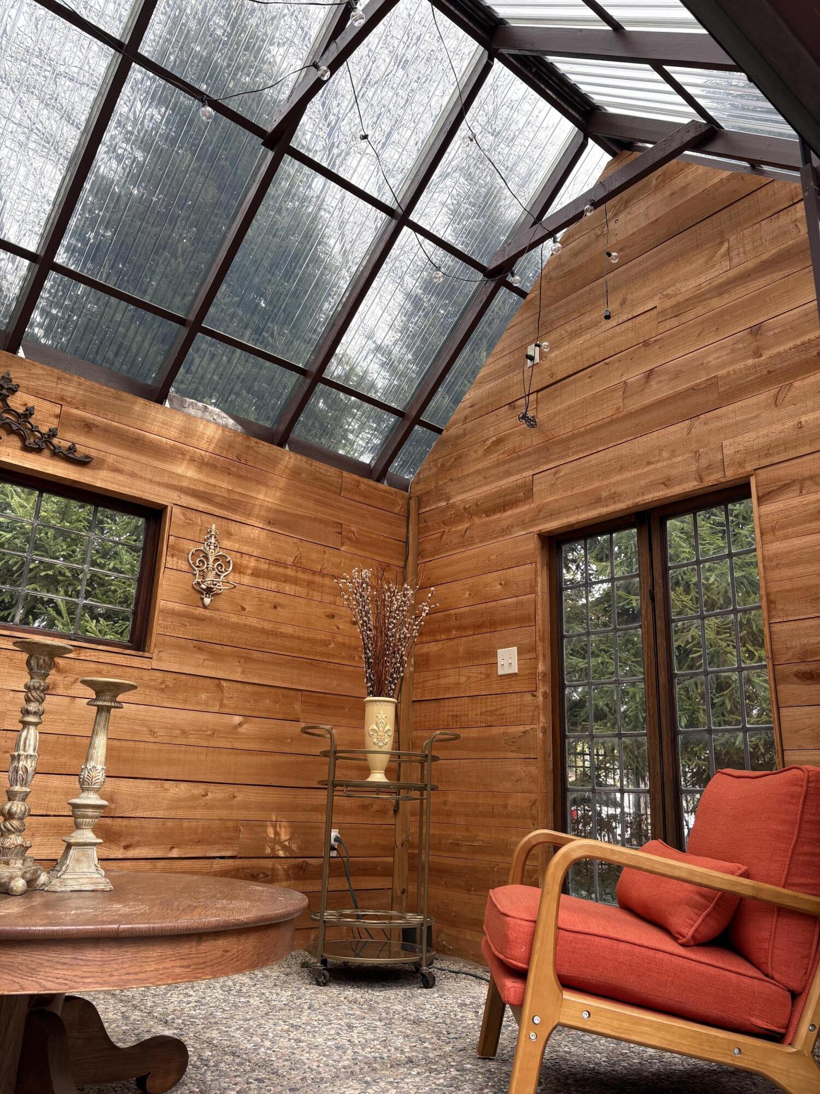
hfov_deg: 53.1
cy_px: 547
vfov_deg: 67.3
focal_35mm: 26
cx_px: 410
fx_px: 821
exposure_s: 1/317
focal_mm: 5.96
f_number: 1.6
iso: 64
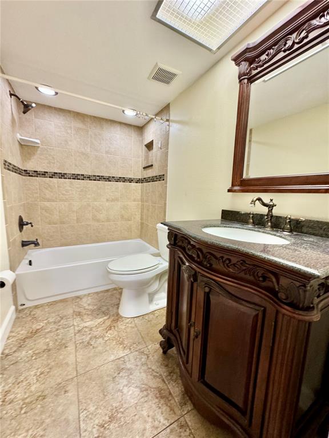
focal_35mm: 14
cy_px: 219
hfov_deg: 85.7
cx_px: 164
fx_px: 177
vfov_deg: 102.1
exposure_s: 1/60
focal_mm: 2.22
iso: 200
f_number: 2.2
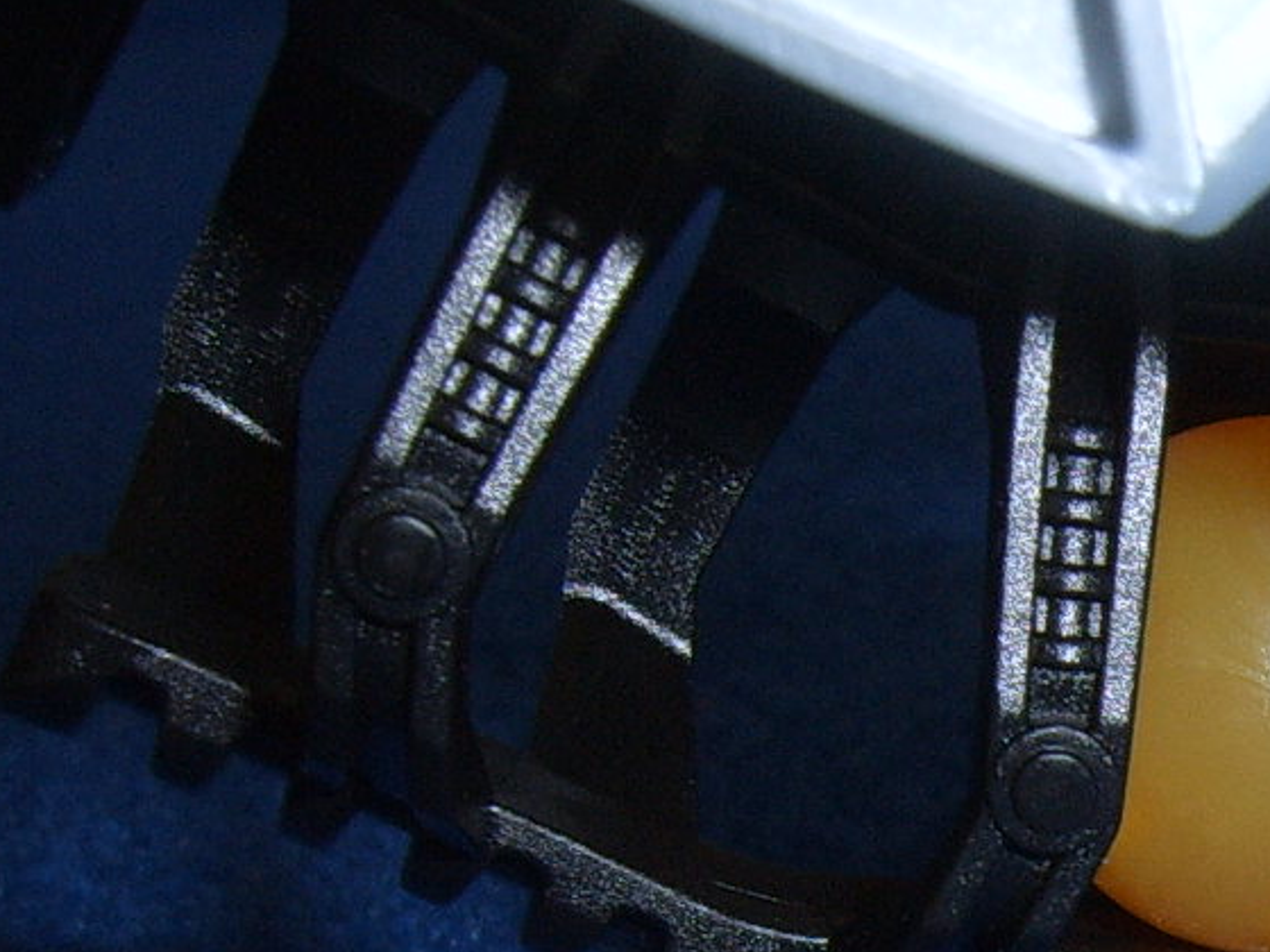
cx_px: 1642
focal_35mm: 100
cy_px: 1154
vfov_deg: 14.3
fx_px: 3669
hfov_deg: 18.3
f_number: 5.8
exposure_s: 1/30
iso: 69
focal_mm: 5.8
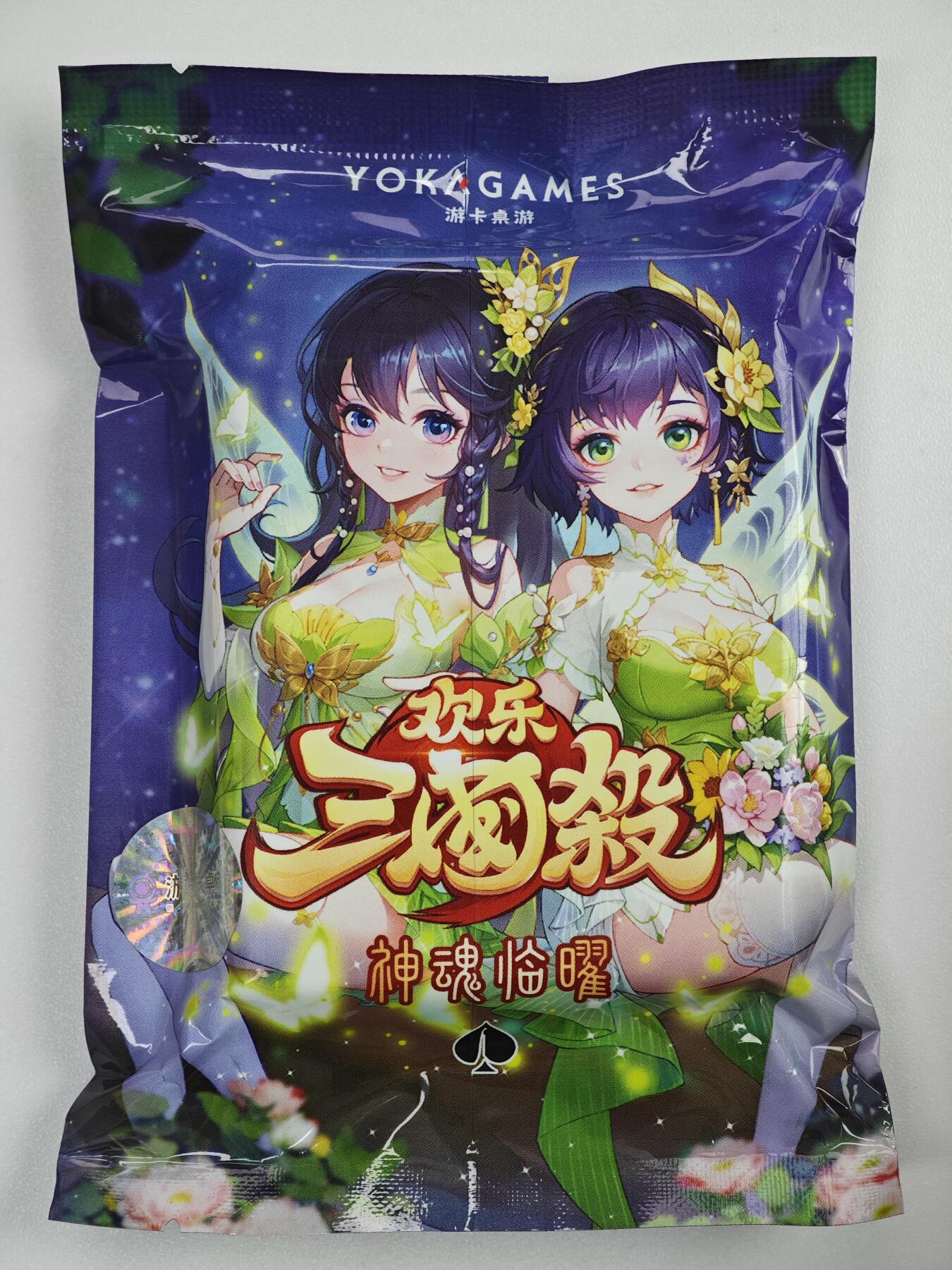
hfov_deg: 19.6
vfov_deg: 26.0
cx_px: 476
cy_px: 635
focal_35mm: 75
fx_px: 2750
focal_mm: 12.28
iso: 64
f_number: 1.8
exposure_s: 1/100
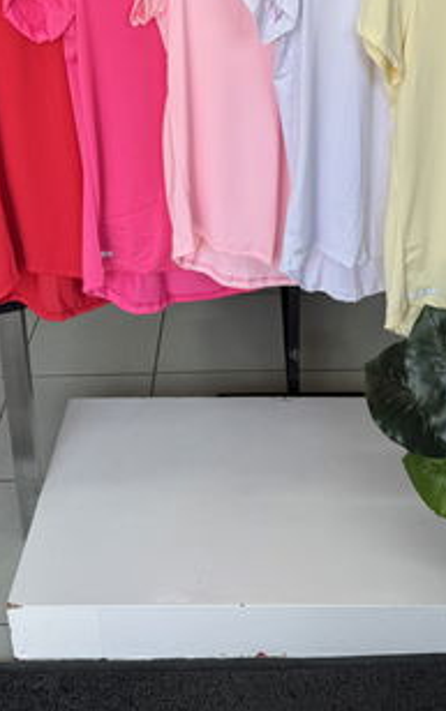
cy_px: 128
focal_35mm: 44
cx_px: 268
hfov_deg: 29.2
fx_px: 854
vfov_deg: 42.9
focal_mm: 6.76
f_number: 1.78
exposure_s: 1/210
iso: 64
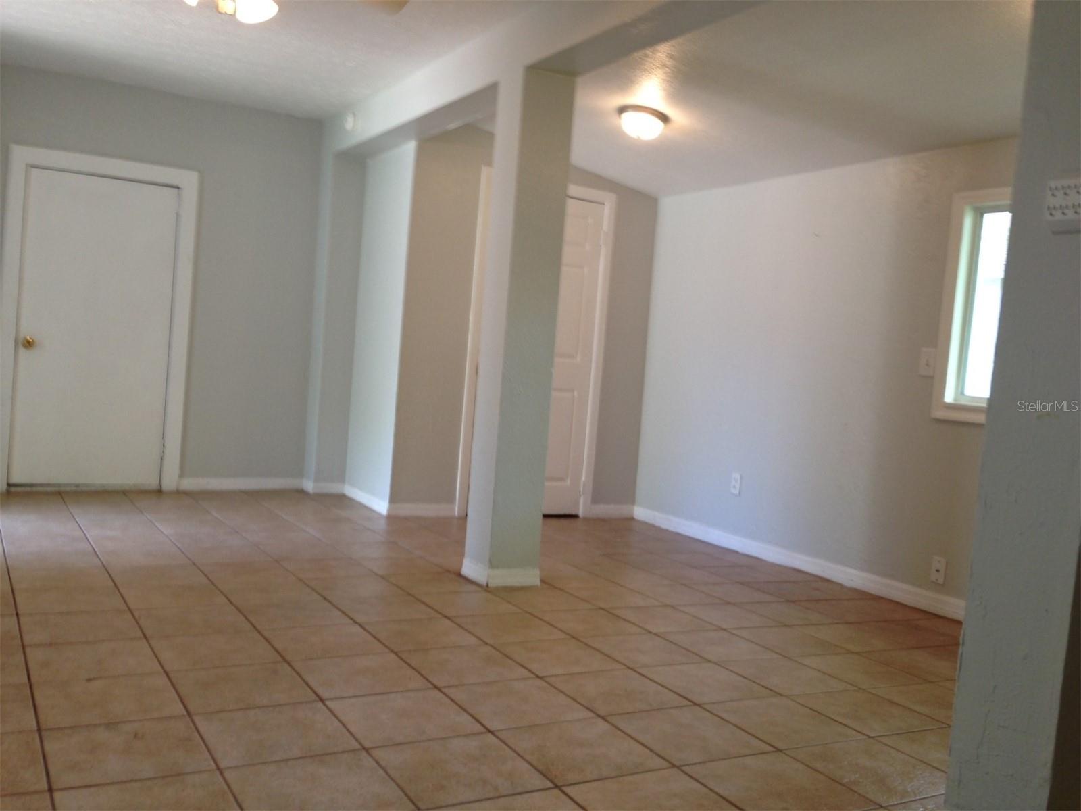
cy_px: 406
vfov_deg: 42.9
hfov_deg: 55.4
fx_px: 1031
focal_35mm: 33
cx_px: 540
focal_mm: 4.13
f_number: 2.4
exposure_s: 1/26
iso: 50
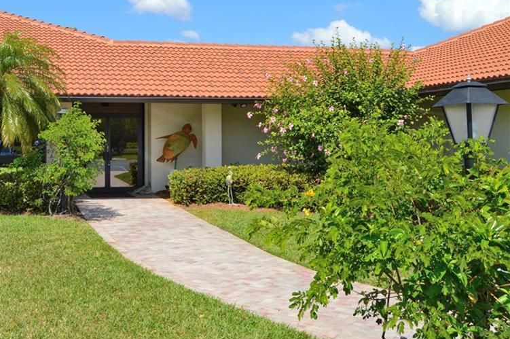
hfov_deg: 42.9
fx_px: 637
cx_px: 163
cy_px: 117
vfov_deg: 29.6
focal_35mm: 45
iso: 100
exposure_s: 1/320
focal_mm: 22
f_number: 9
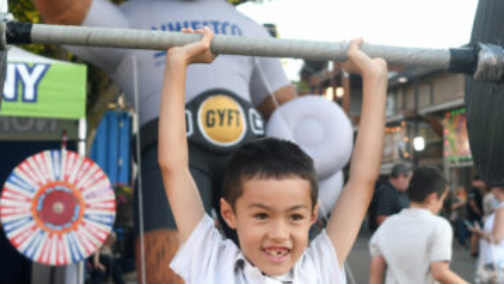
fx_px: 842
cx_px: 209
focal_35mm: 63
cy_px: 159
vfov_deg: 19.1
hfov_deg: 33.2
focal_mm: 24
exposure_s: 1/320
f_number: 3.5
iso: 200
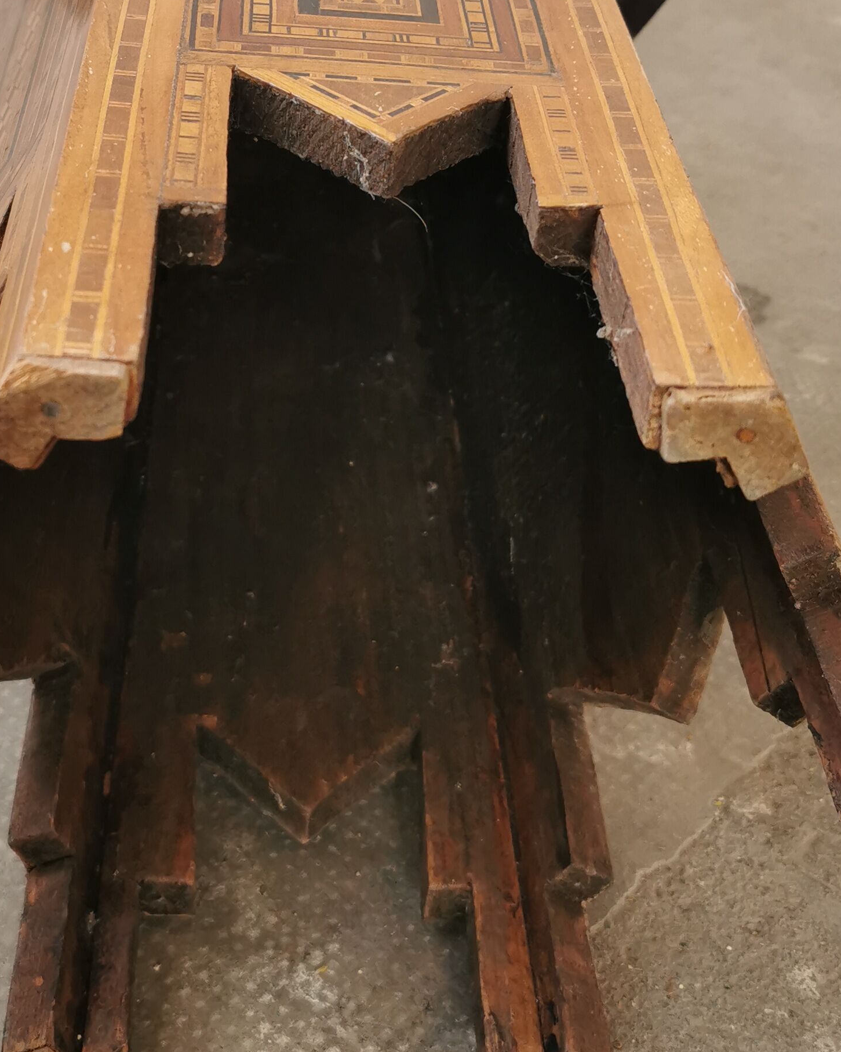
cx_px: 314
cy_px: 368
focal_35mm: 53
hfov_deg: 28.5
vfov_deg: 35.1
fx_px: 1649
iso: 125
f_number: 1.6
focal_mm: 5.56
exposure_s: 1/100
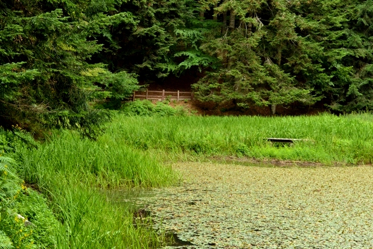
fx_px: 855
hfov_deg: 24.6
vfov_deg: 16.6
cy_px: 124
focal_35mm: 82
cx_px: 186
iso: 200
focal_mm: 55
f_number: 16
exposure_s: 1/10
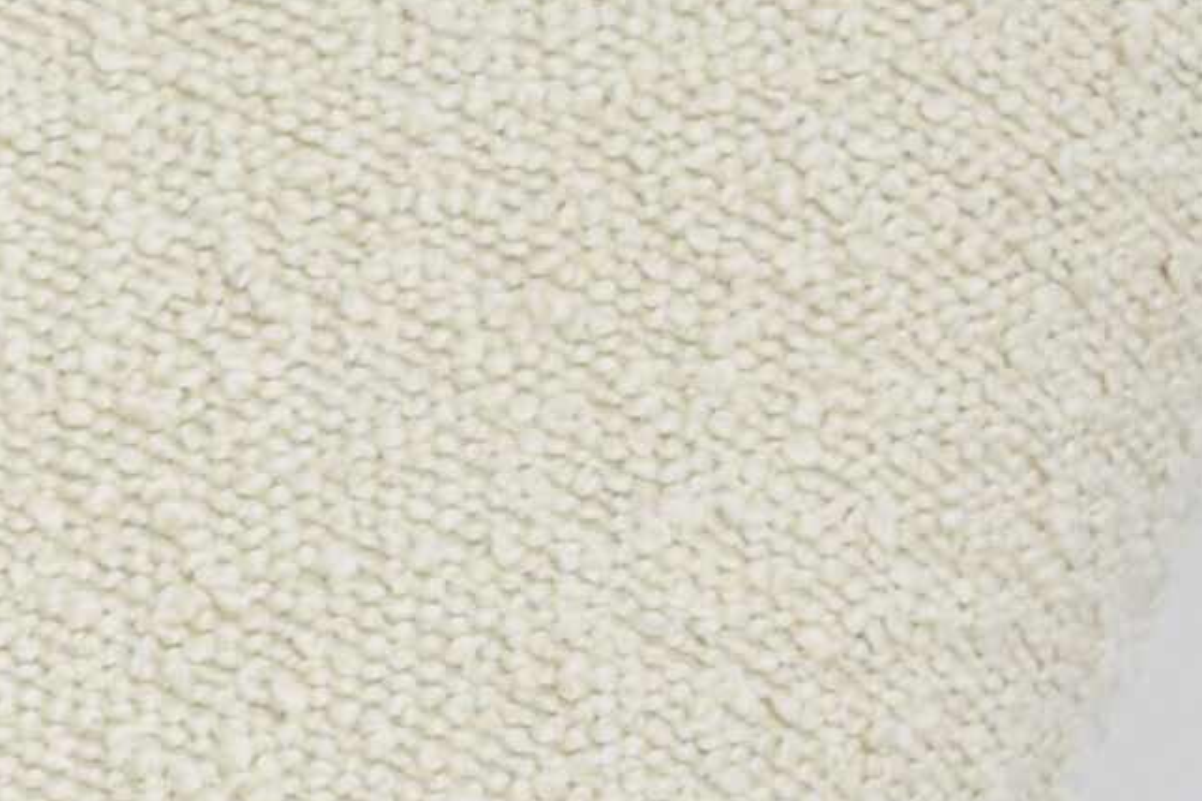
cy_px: 893
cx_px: -1442
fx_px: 8881
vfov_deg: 5.2
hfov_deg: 7.4
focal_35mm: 266
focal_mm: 38
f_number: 4.8
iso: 1600
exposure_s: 1/125
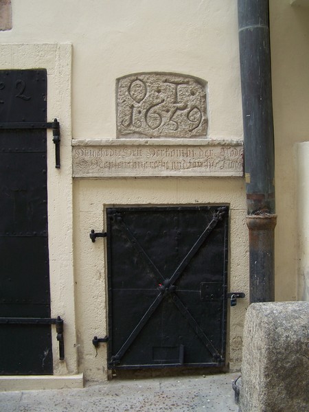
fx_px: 452
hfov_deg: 37.7
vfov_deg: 49.0
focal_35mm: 38
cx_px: 154
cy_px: 206
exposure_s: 1/80
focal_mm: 6.3
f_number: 2.8
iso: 80
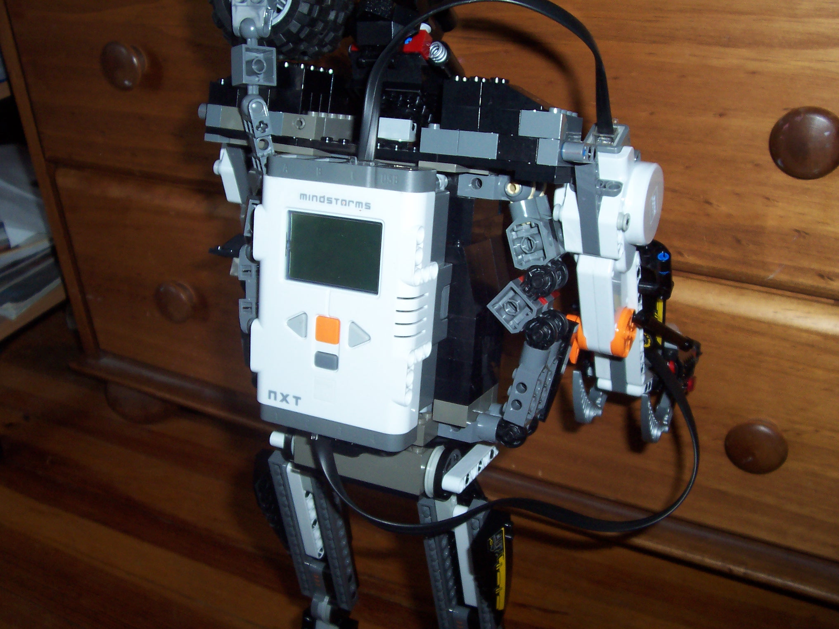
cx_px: 420
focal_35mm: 37
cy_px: 314
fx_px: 897
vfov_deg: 38.7
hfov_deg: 50.1
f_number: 2.8
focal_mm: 5.6
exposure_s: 1/60
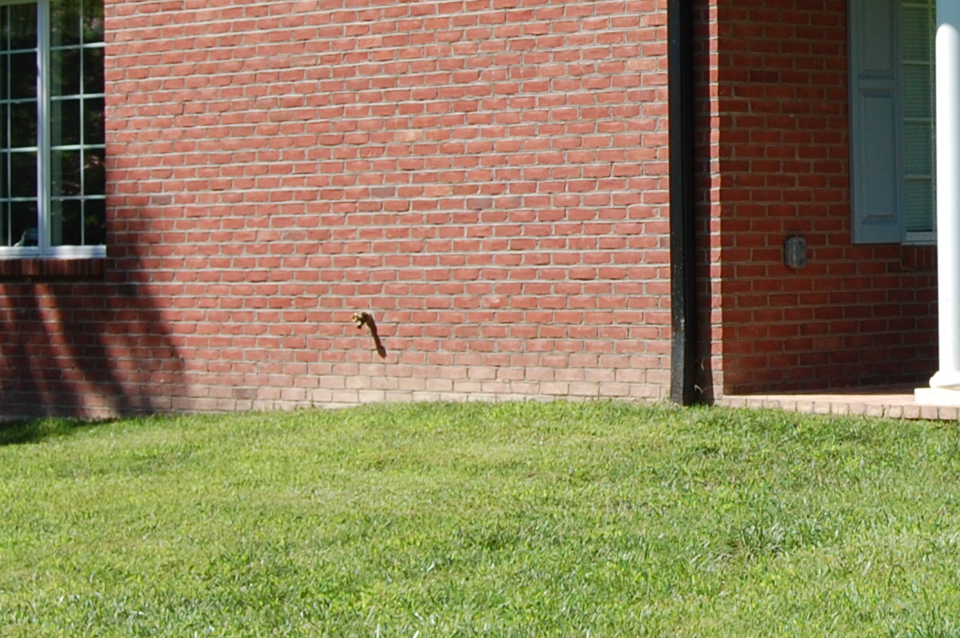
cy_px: 56
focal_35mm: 127
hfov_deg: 15.8
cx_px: 962
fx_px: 3384
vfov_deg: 10.7
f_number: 8
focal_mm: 30
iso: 200
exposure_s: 1/250
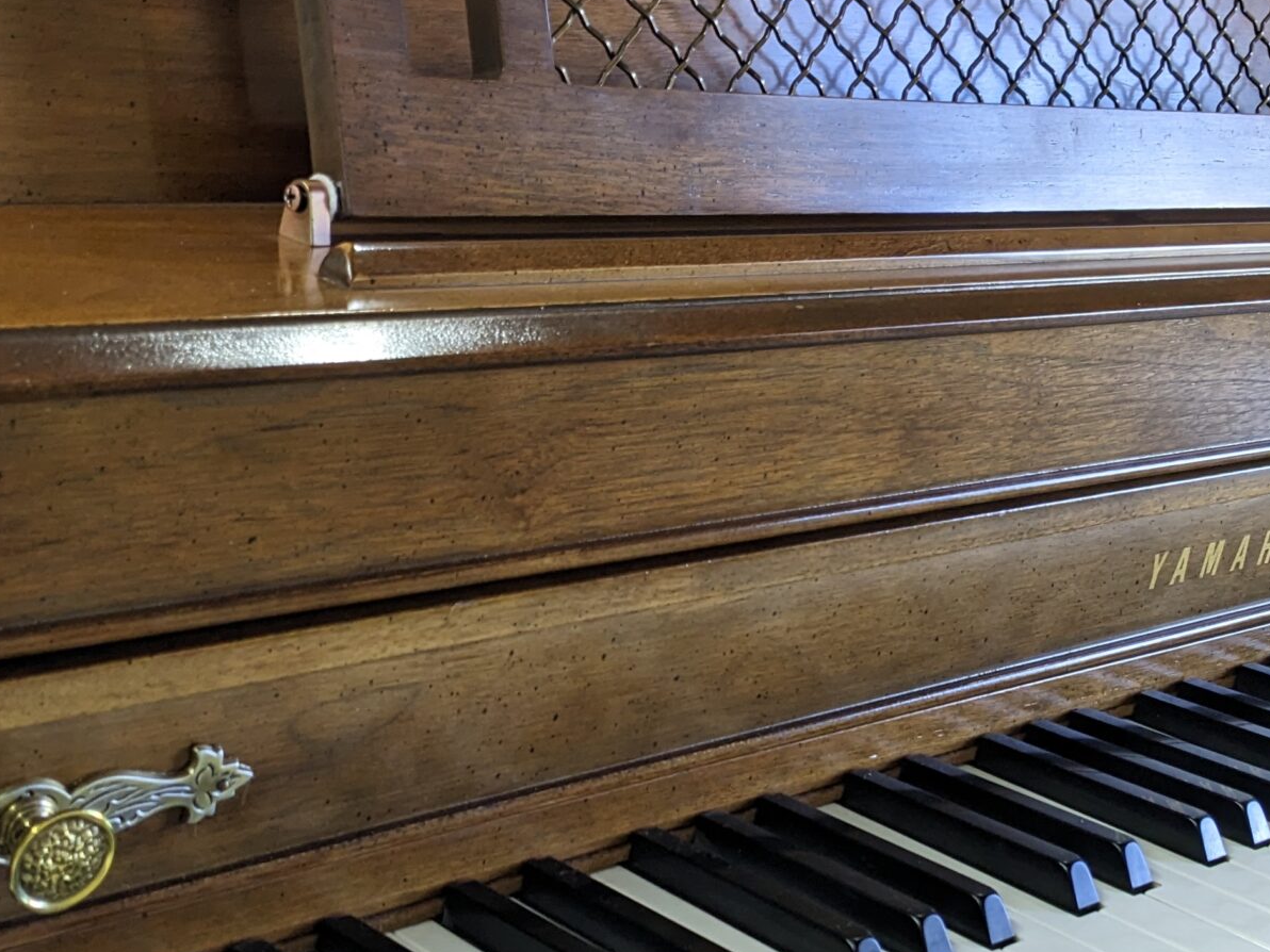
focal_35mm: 58
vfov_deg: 25.2
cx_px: 739
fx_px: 2128
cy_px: 572
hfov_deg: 33.2
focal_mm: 4.38
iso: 123
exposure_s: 1/30
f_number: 1.73
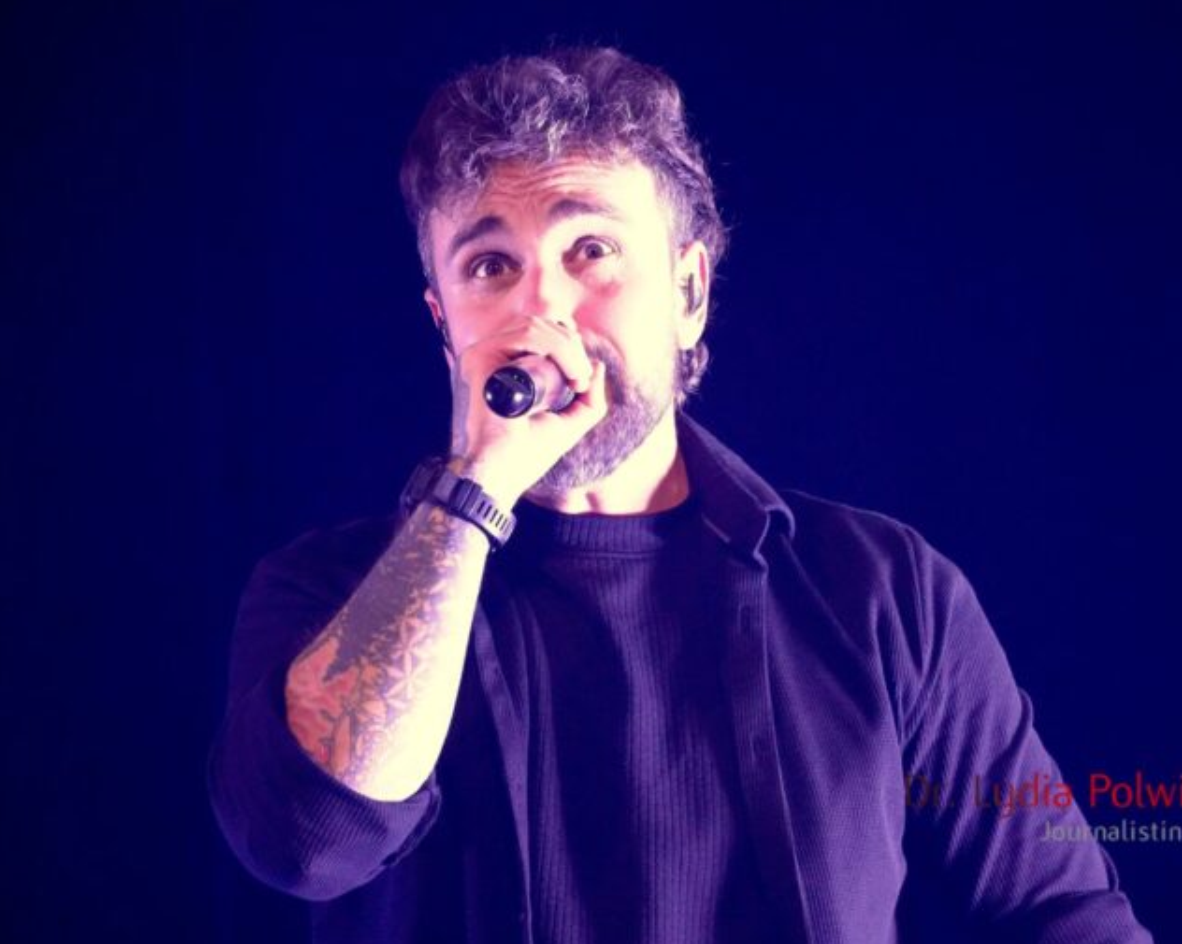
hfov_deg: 7.7
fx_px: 8797
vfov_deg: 6.1
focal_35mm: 252
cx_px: 716
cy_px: 477
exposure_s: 1/160
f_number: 5.6
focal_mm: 147
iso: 6400
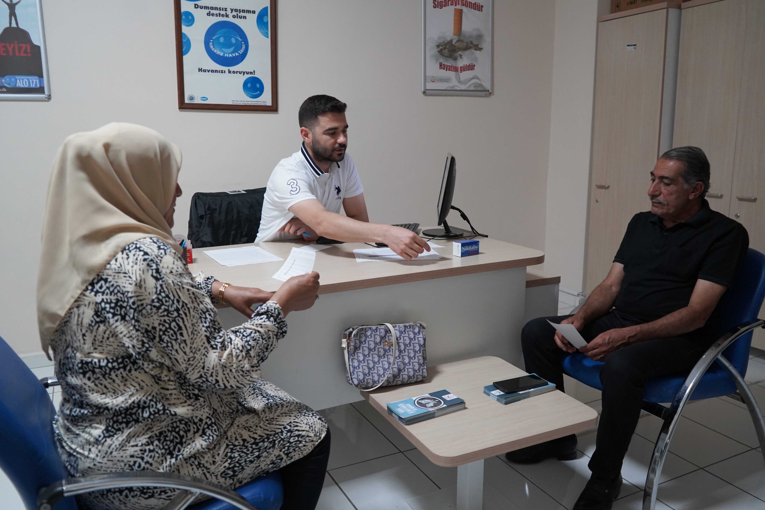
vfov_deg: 43.6
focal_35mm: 30
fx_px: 637
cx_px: 382
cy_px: 255
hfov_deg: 61.9
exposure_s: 1/160
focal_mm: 30
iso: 4000
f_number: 4
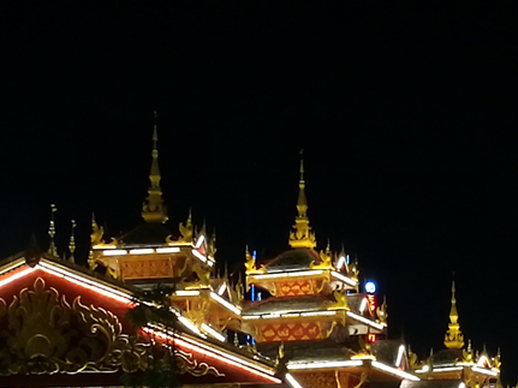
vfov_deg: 10.3
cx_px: 355
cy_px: 327
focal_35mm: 144
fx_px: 2154
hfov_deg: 13.7
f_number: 2.2
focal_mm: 4.5
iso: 500
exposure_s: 1/20
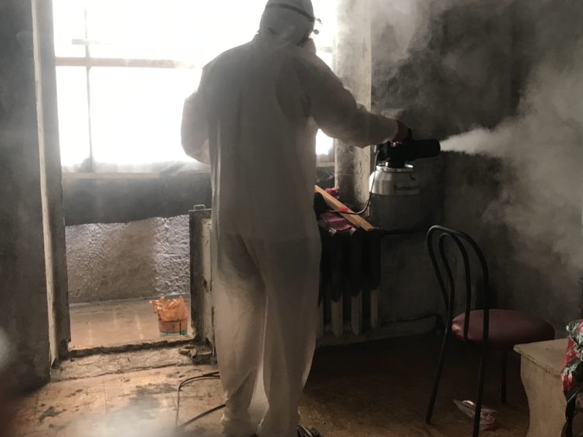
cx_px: 292
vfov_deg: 37.6
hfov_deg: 49.0
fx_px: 640
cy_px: 184
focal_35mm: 38
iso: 50
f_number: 1.8
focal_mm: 3.99
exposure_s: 1/17
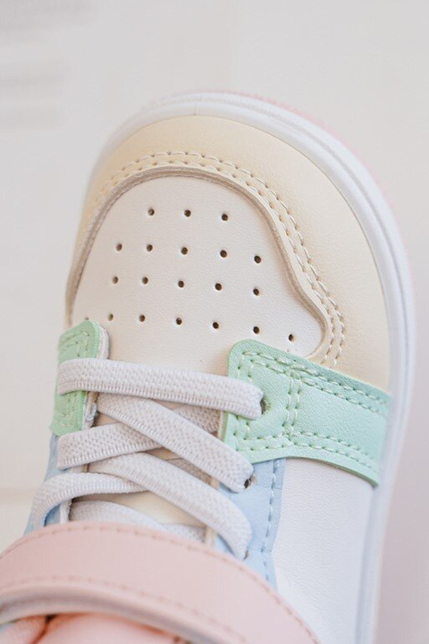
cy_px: 319
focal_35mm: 50
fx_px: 894
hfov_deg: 27.0
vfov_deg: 39.6
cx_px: 210
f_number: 4
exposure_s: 1/100
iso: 500
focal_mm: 48
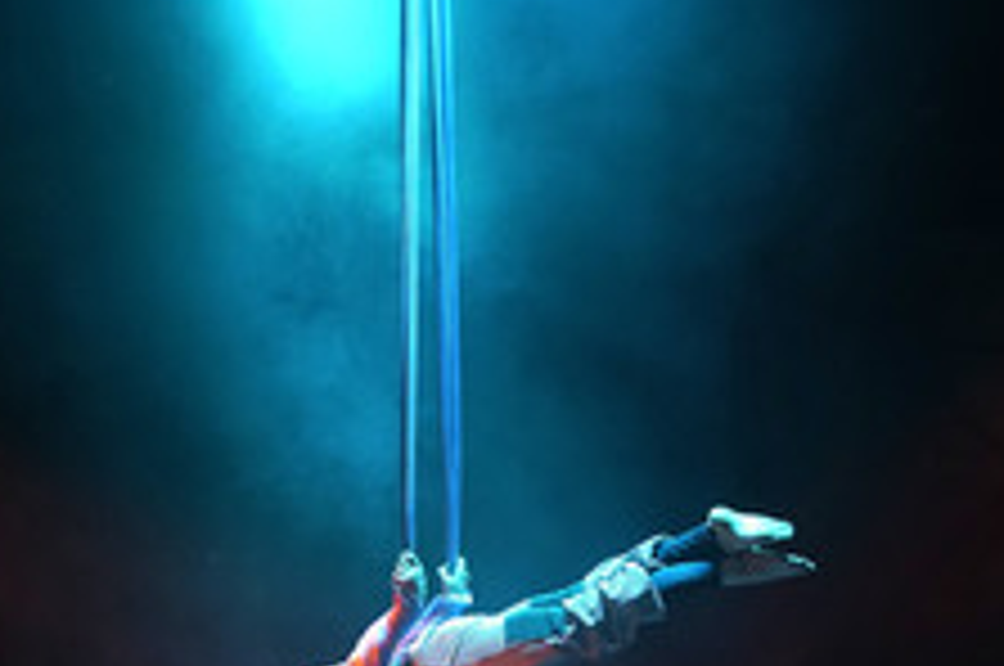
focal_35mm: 81
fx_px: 2256
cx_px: 371
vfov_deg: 16.5
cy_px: 639
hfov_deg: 25.0
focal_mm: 40
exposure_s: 1/125
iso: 3200
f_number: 3.2
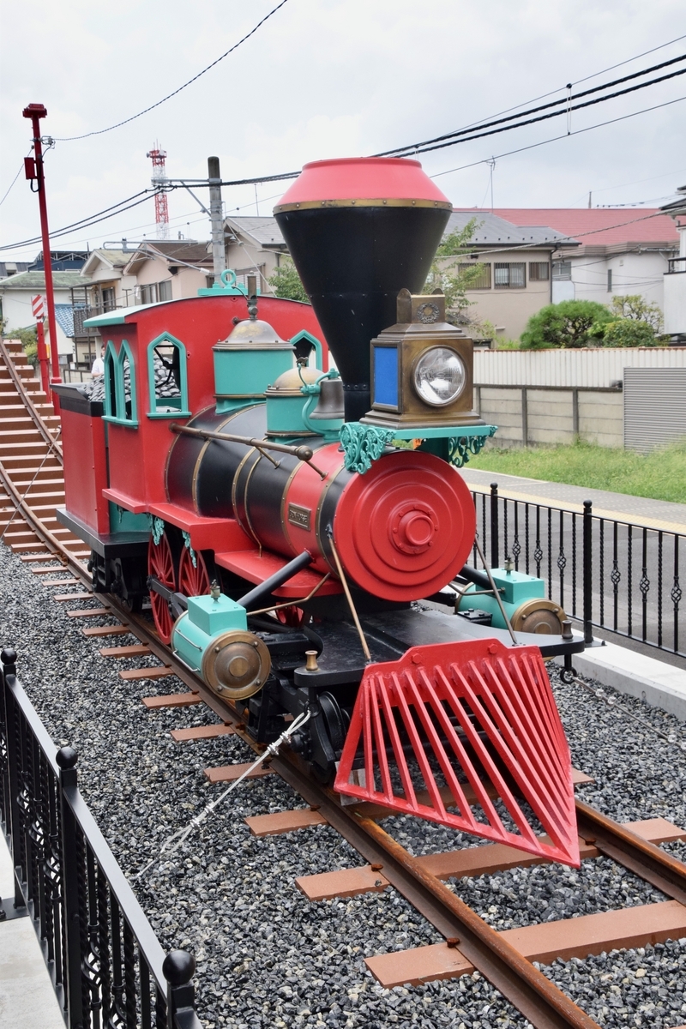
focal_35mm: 46
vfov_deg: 42.3
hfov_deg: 28.9
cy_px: 514
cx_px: 343
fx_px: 1329
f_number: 10
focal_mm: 31
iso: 800
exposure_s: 1/400
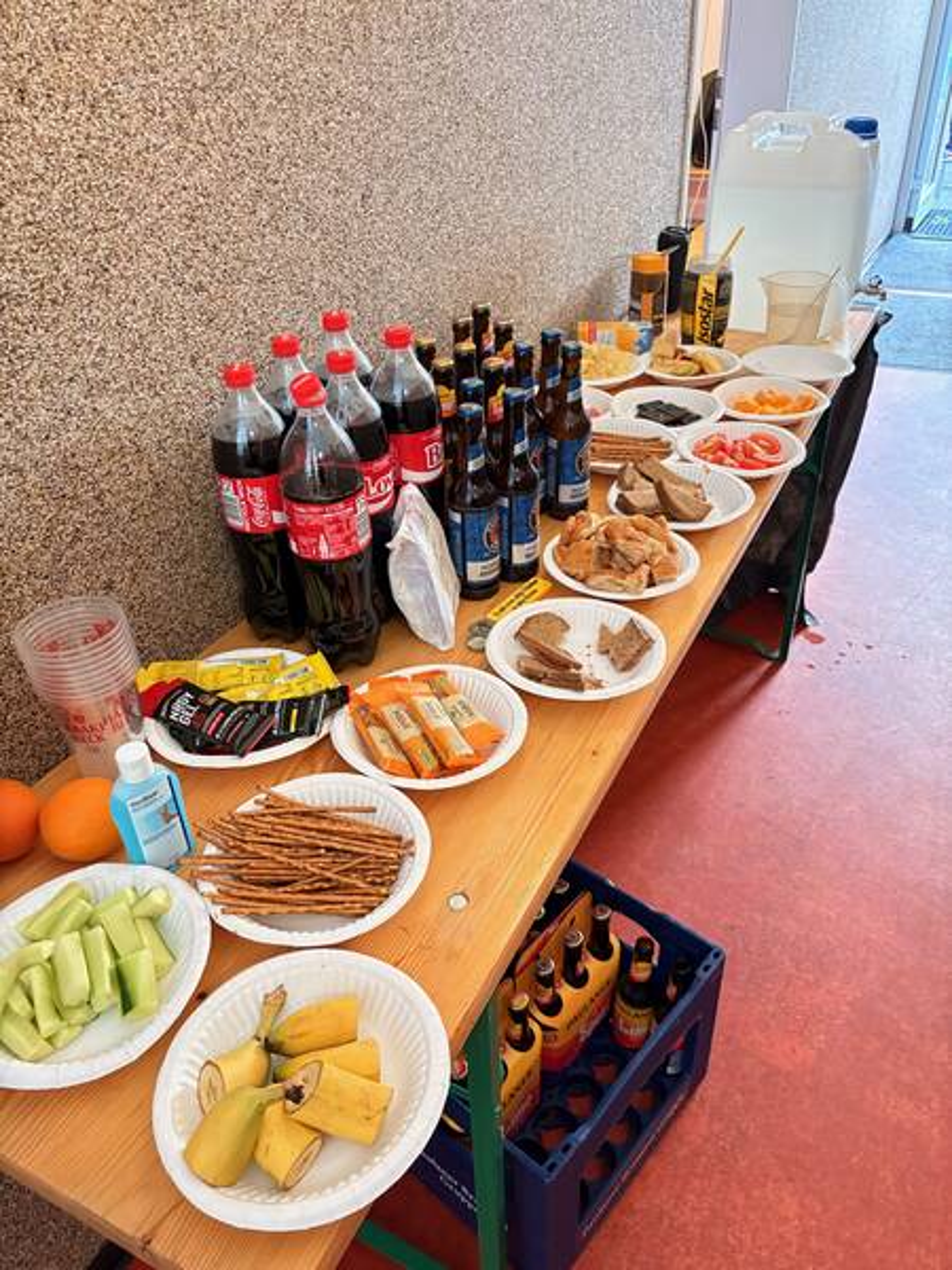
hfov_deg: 53.1
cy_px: 635
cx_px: 476
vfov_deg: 67.3
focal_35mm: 26
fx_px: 953
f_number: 1.6
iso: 500
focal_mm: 5.96
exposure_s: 1/50
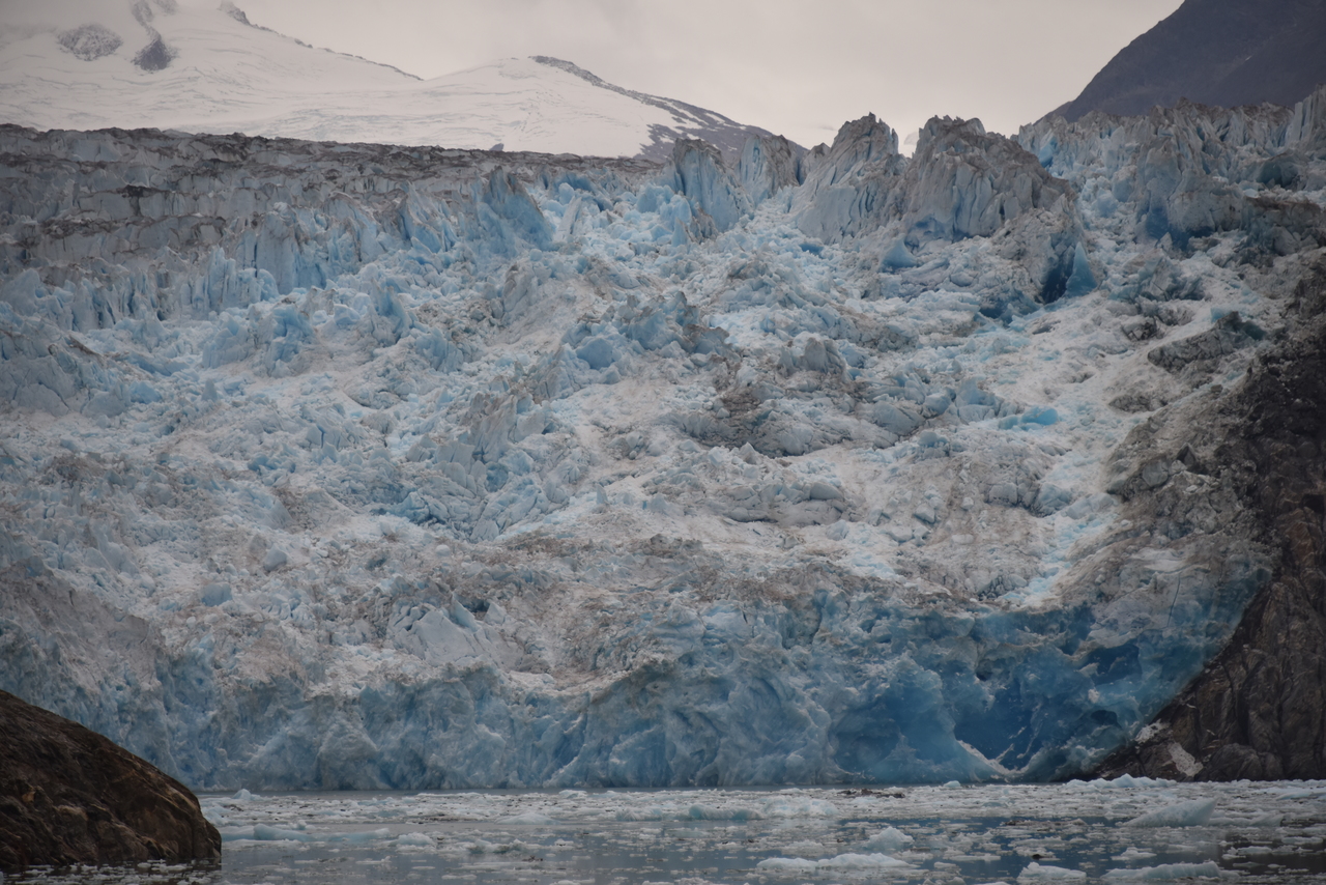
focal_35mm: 210
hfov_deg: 9.8
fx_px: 7736
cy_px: 442
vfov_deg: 6.5
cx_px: 663
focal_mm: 210
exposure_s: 1/500
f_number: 5.6
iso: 450
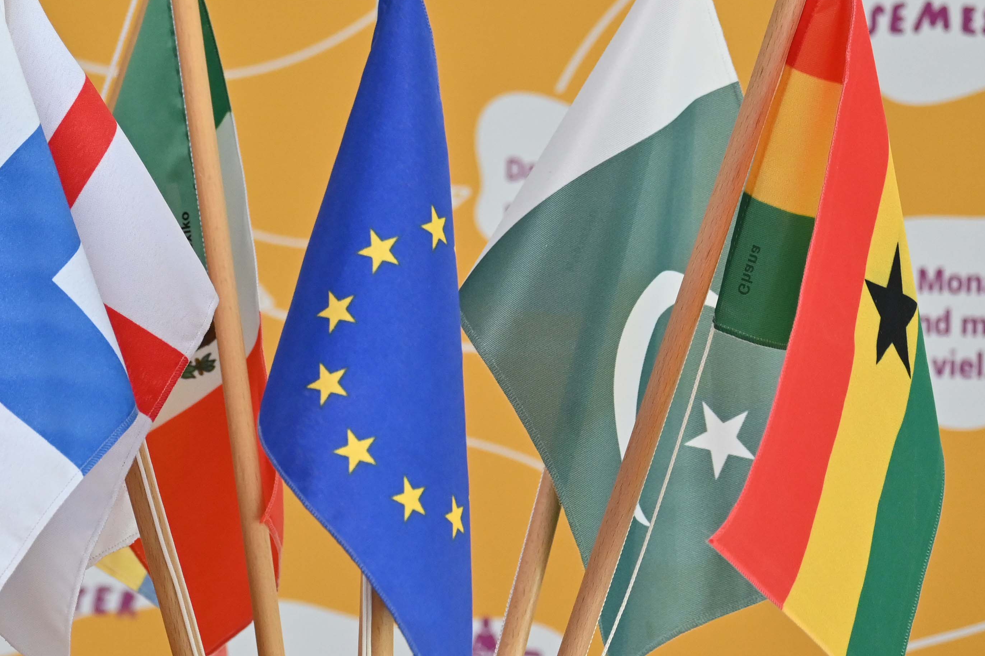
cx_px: 17
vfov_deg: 4.4
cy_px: 237
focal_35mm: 311
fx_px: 8509
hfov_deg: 6.6
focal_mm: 102
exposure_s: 1/125
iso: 1000
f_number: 5
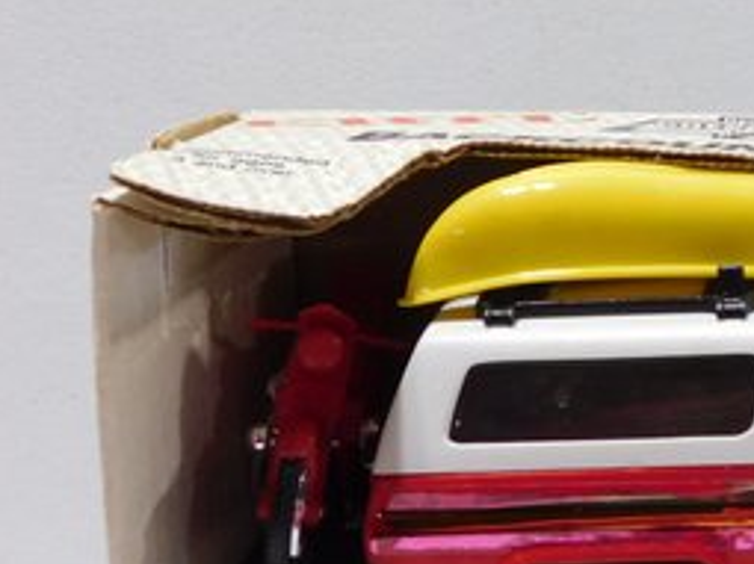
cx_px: 853
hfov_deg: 19.0
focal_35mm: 99
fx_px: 2155
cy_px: 427
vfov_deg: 14.9
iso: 180
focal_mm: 7.1
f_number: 3.6
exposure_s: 1/30
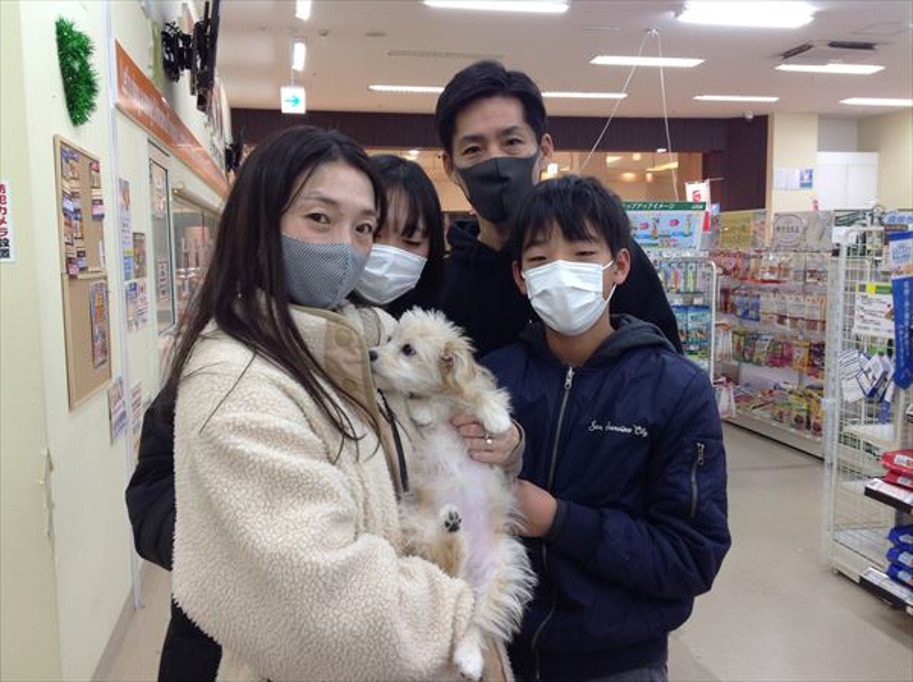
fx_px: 922
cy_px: 341
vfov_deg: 40.6
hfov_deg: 52.7
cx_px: 456
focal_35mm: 35
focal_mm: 4.28
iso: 64
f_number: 2.4
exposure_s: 1/30
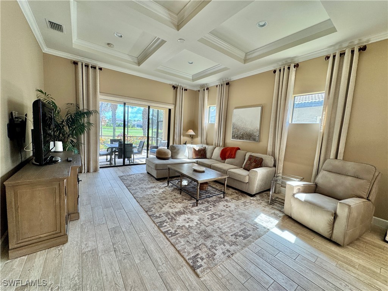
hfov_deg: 102.1
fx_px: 157
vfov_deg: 85.7
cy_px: 146
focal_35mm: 14
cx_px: 194
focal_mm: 2.22
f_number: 2.2
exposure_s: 1/120
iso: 125
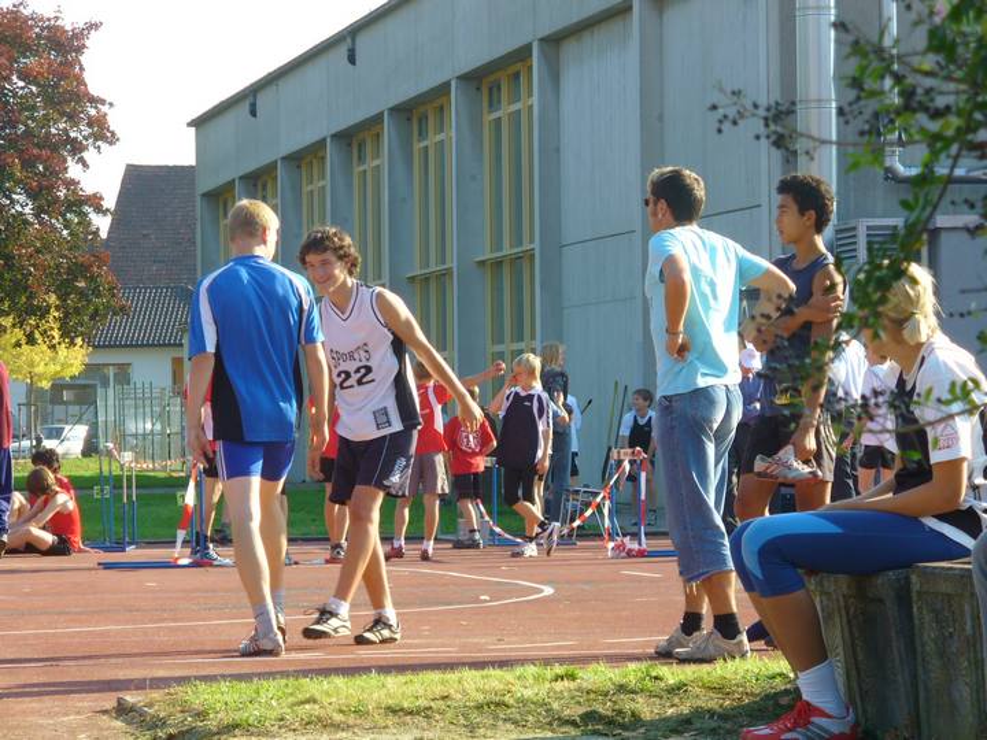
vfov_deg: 9.5
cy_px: 370
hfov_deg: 12.6
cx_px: 494
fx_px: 4477
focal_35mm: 157
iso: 64
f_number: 4
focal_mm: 25.9
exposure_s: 1/200
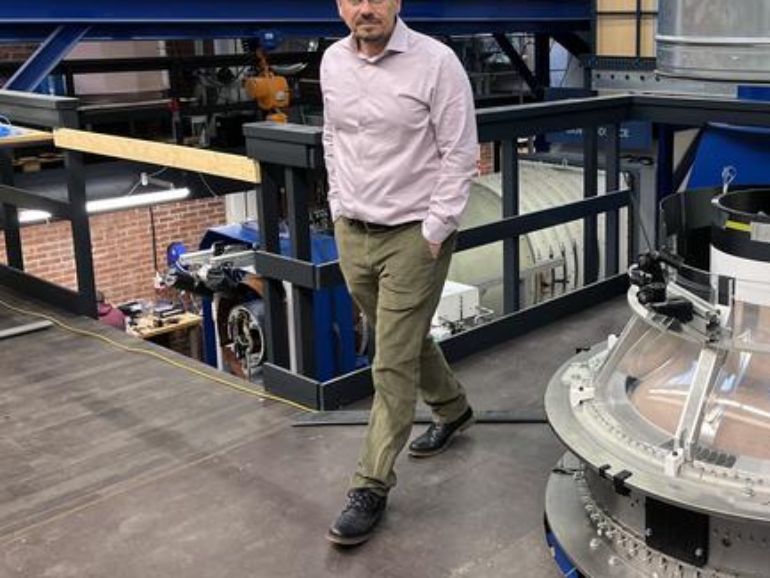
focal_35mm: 42
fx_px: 935
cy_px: 195
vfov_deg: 34.1
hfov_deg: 43.3
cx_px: 580
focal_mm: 5.1
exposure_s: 1/100
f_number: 1.6
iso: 100
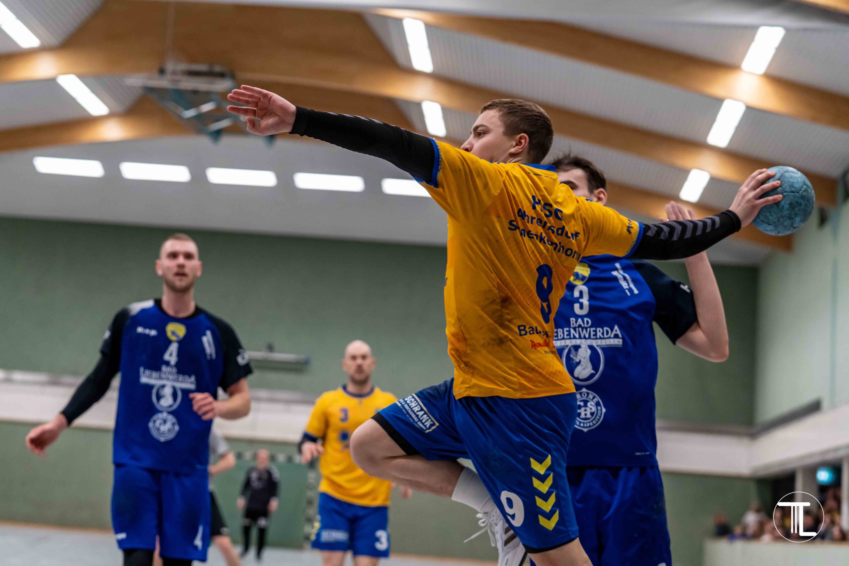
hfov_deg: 28.8
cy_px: 283
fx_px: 1651
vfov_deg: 19.5
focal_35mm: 70
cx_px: 424
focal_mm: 70
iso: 3200
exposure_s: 1/1000
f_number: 3.5
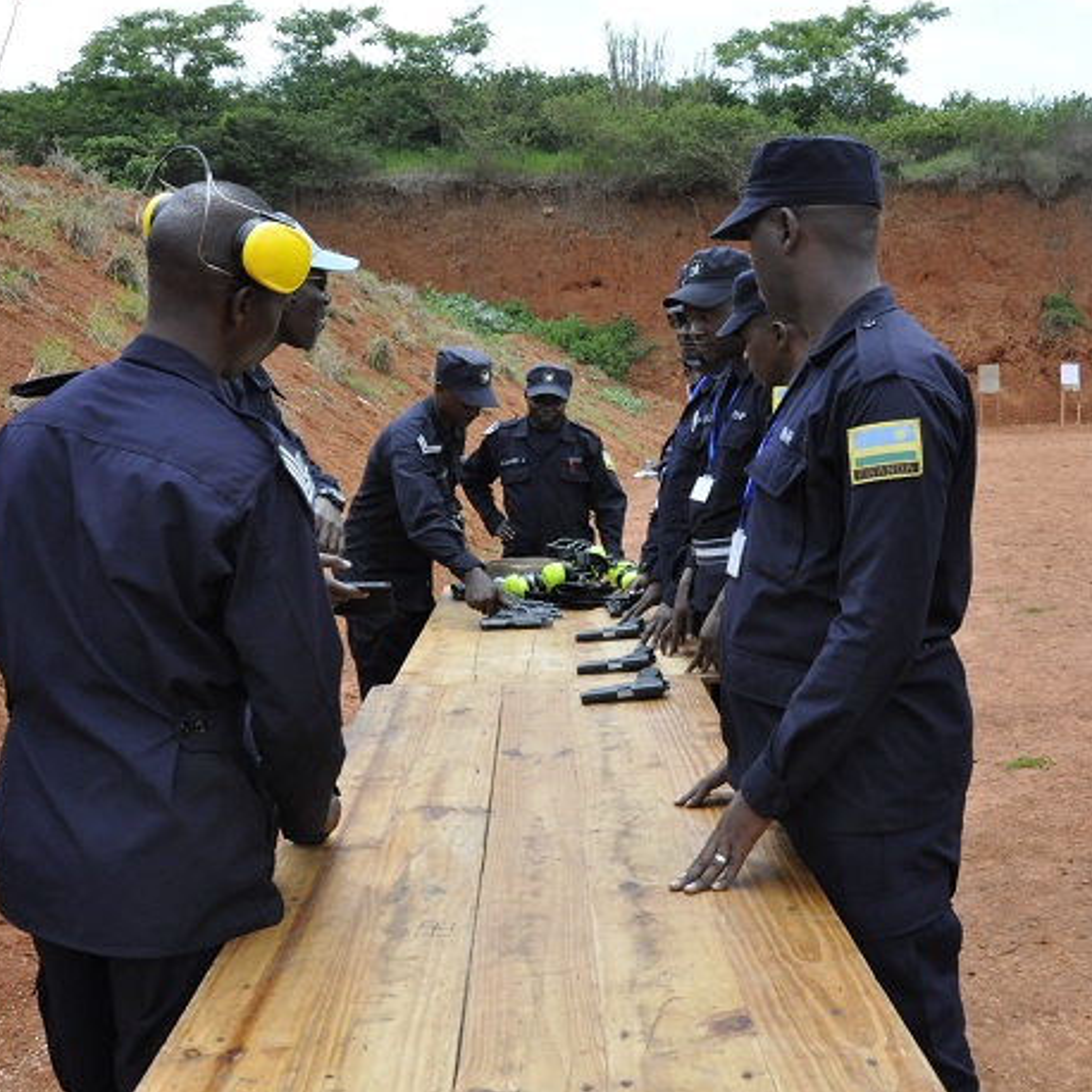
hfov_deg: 47.1
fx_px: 1249
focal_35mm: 35
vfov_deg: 47.2
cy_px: 541
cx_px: 613
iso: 1600
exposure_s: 1/640
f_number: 13
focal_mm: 18
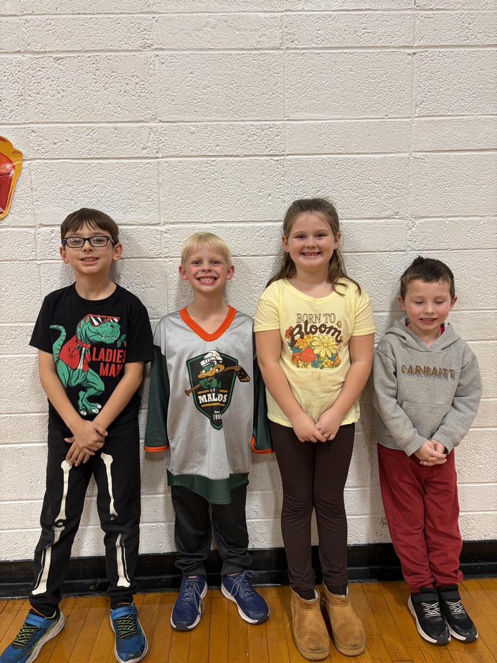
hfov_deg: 53.1
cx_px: 248
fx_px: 498
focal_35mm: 26
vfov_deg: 67.3
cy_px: 332
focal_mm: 5.96
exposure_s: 1/60
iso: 100
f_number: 1.6
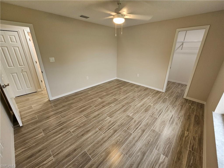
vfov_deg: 89.9
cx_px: 112
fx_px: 84
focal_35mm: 13
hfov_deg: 106.2
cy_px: 84
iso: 160
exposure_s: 1/60
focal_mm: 2.2
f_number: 2.2
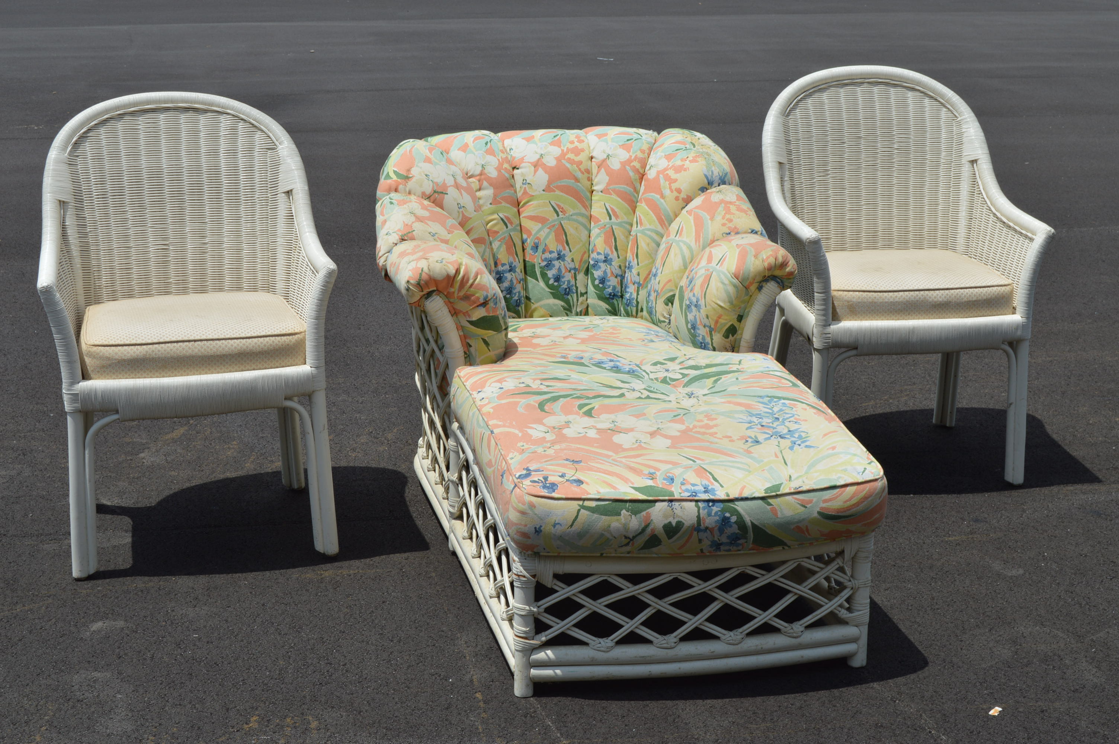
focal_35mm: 57
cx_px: 560
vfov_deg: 23.7
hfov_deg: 35.1
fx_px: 1770
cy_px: 372
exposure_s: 1/200
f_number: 13
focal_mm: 38
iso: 100
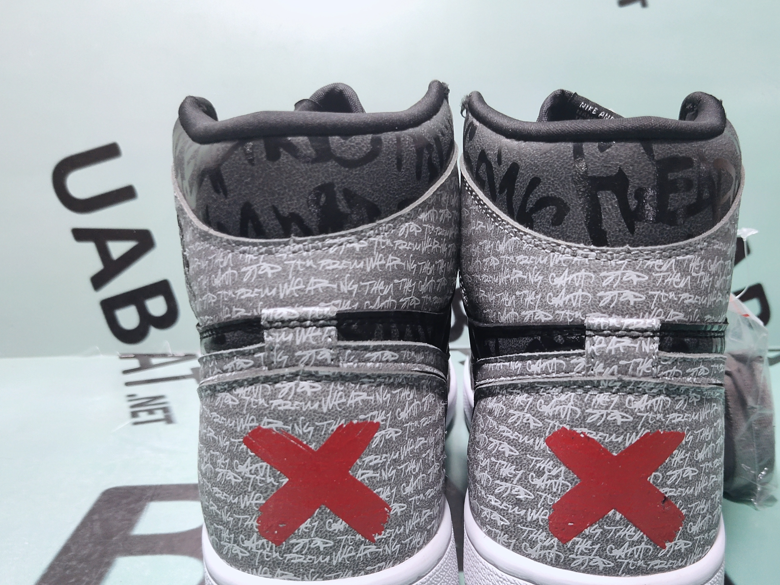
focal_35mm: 40
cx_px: 464
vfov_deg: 35.7
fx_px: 901
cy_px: 371
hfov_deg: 46.6
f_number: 1.79
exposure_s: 1/100
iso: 220
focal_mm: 4.35
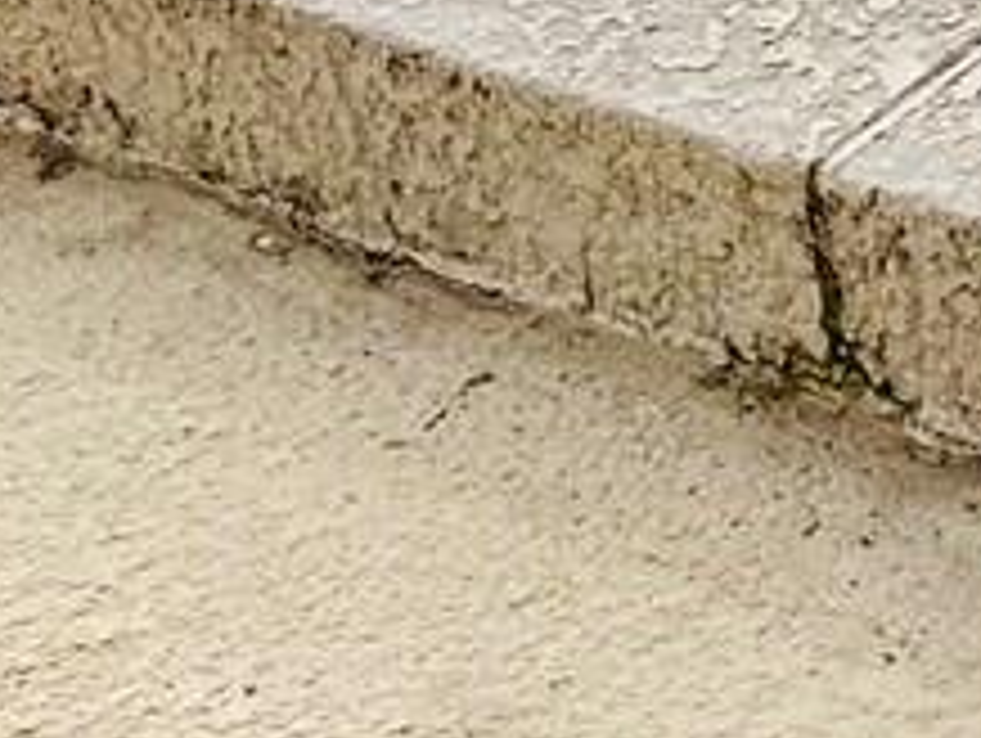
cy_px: -1692
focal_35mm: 176
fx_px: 4993
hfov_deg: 9.4
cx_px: 2704
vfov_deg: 7.2
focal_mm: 6.86
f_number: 1.78
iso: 80
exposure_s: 1/1453
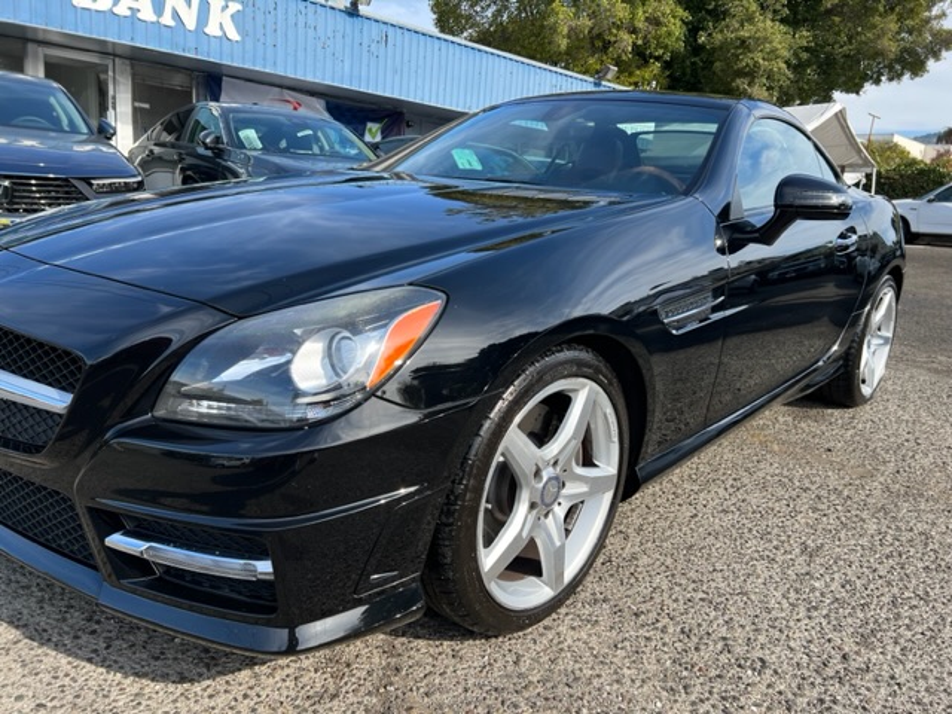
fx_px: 715
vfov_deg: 53.1
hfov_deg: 67.3
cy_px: 357
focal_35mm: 26
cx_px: 476
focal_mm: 5.7
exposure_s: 1/1266
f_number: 1.5
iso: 50
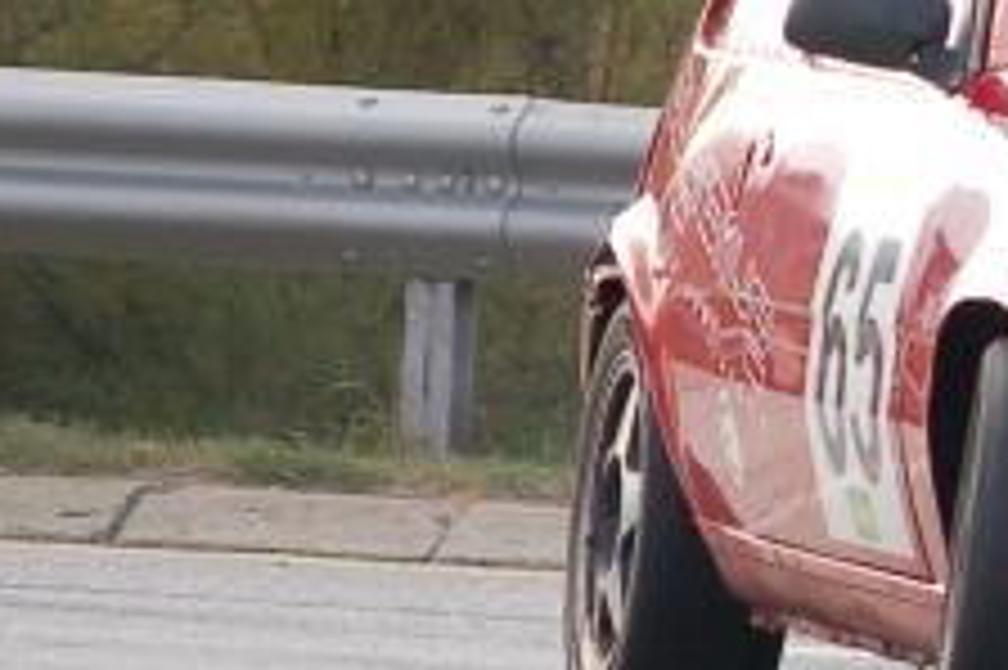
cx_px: 1566
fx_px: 25860
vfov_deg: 1.5
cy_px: 196
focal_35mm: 924
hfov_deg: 2.2
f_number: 5
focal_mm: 135
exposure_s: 1/640
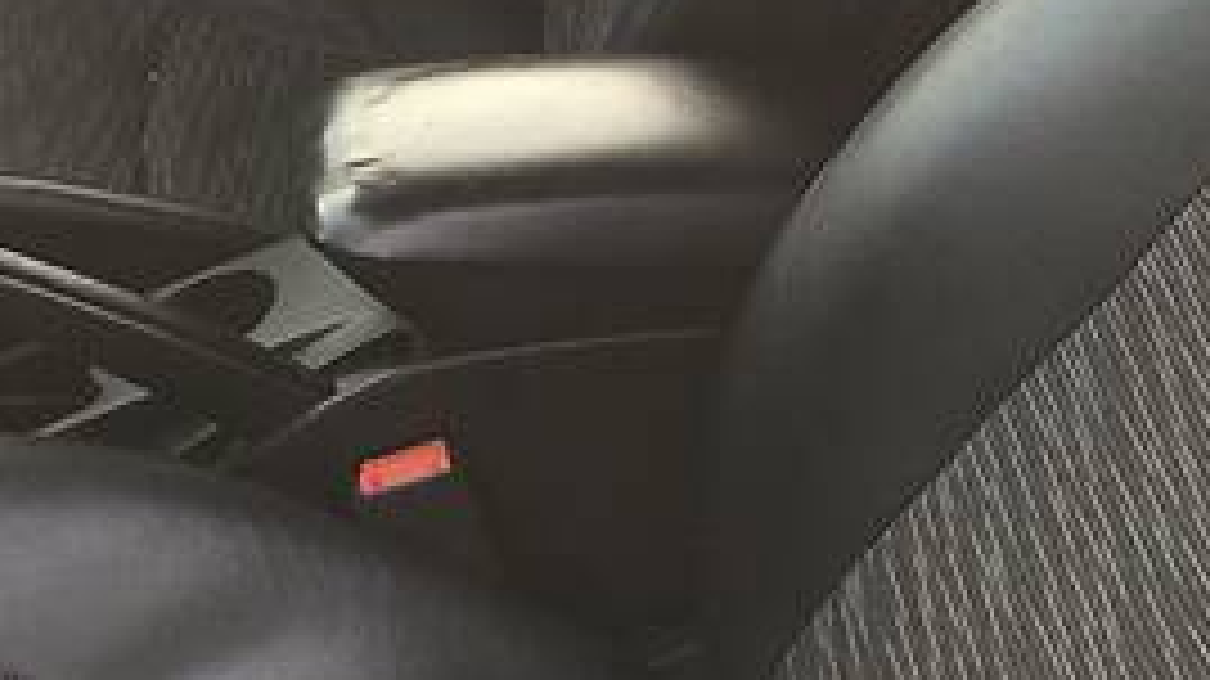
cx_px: 180
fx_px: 3014
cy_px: 140
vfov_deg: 12.8
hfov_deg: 22.3
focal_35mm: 94
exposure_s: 1/50
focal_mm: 4.2
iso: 25
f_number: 2.2
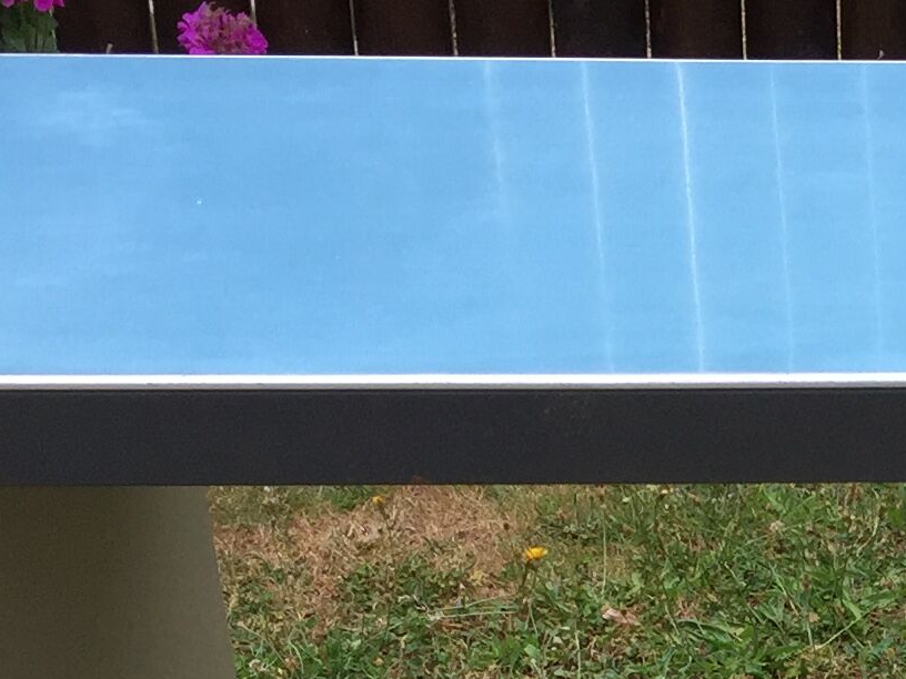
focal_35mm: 116
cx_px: 1114
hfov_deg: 16.2
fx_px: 3036
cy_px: 1198
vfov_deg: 11.8
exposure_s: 1/565
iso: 32
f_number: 2.2
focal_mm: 4.15
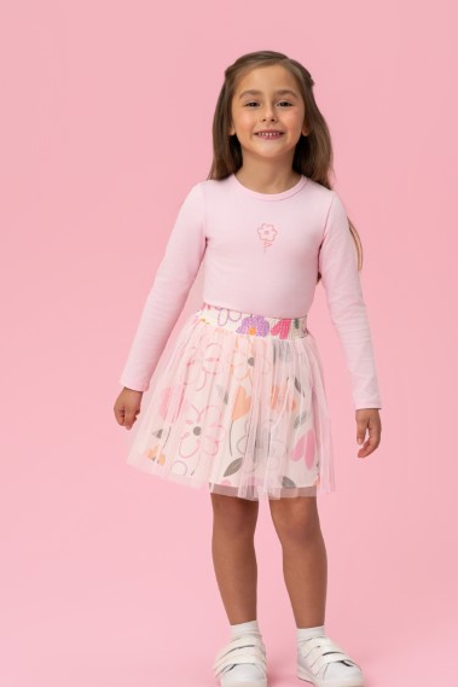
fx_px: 1986
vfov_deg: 19.6
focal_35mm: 104
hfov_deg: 13.1
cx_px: 292
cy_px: 348
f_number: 6.3
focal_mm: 77
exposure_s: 1/125
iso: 100
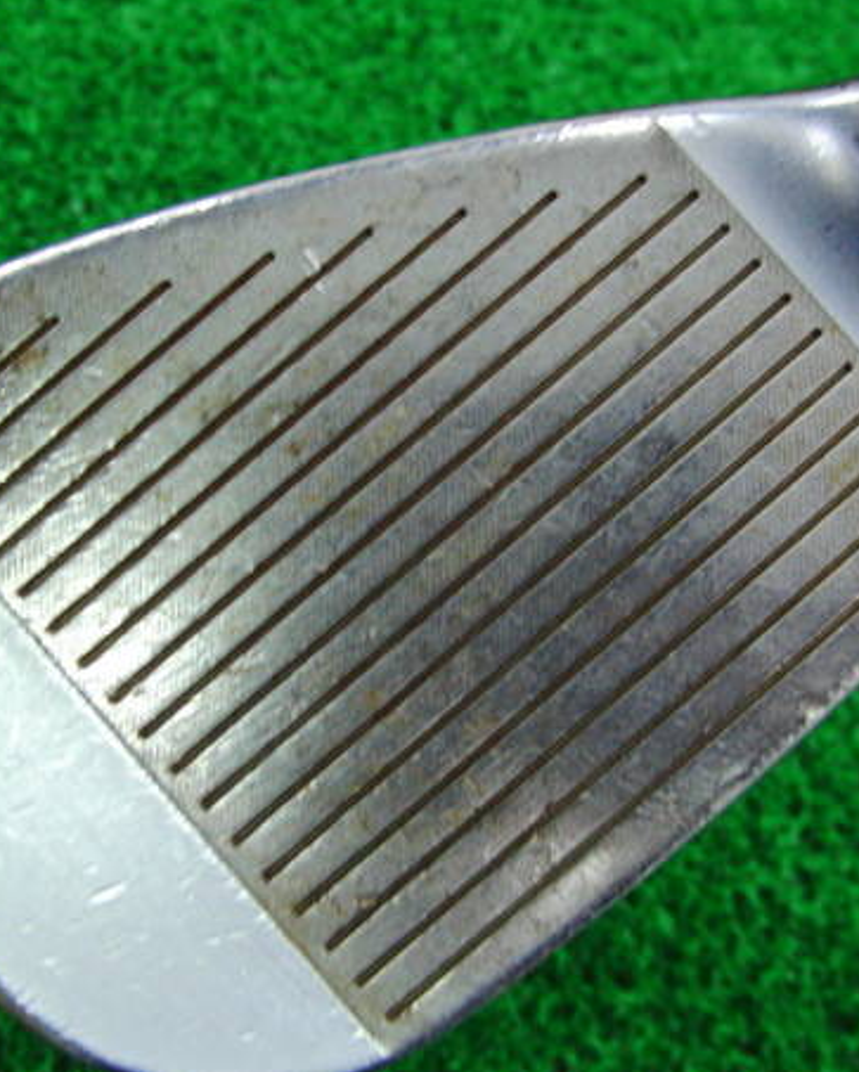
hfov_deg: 29.7
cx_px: 386
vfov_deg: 36.6
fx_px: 1619
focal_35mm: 51
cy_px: 521
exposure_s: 1/30
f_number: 3.6
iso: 400
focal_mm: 6.42
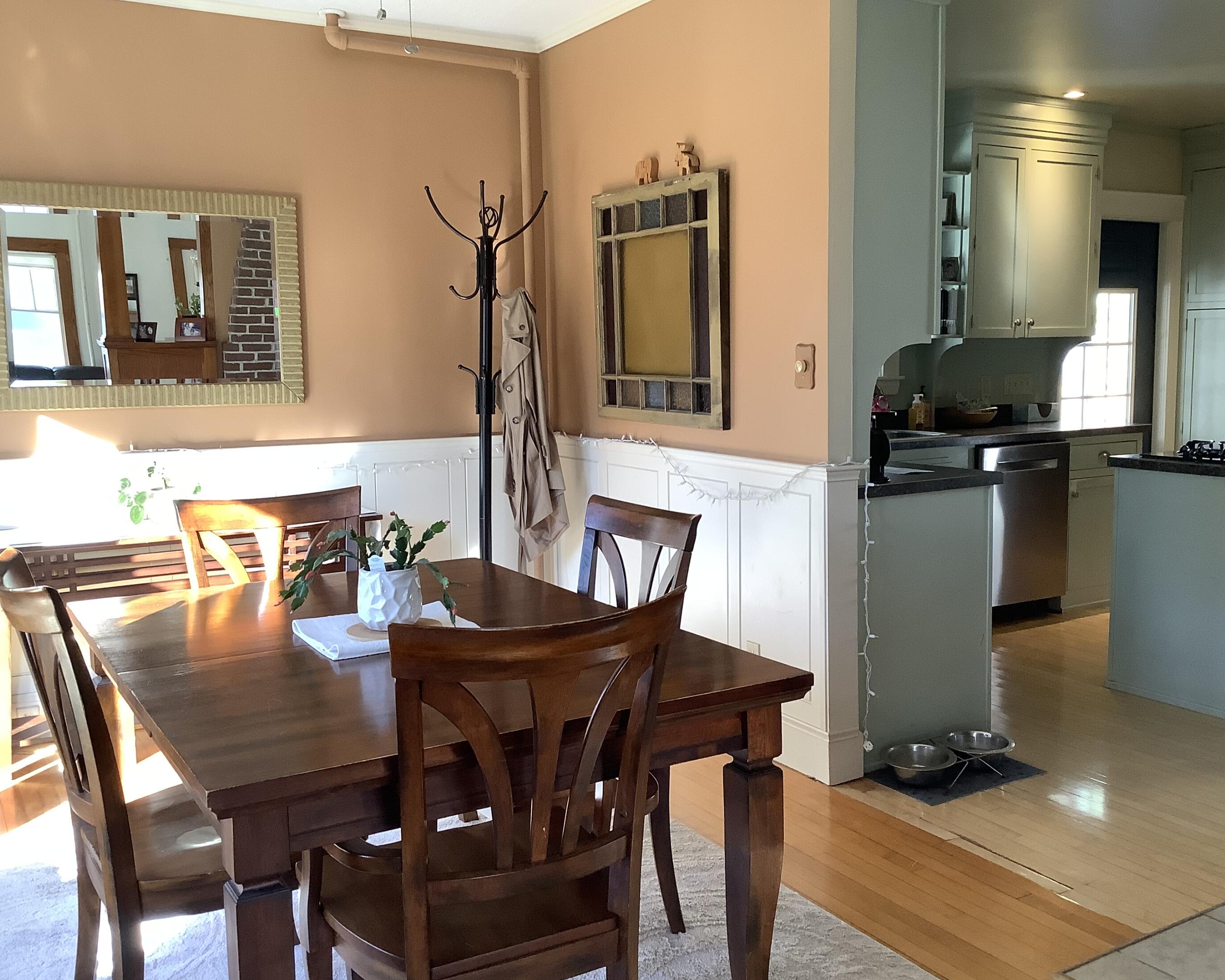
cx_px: 643
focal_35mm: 33
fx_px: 1196
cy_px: 486
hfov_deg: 54.2
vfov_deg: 44.5
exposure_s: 1/60
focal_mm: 3.3
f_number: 2.4
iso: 125
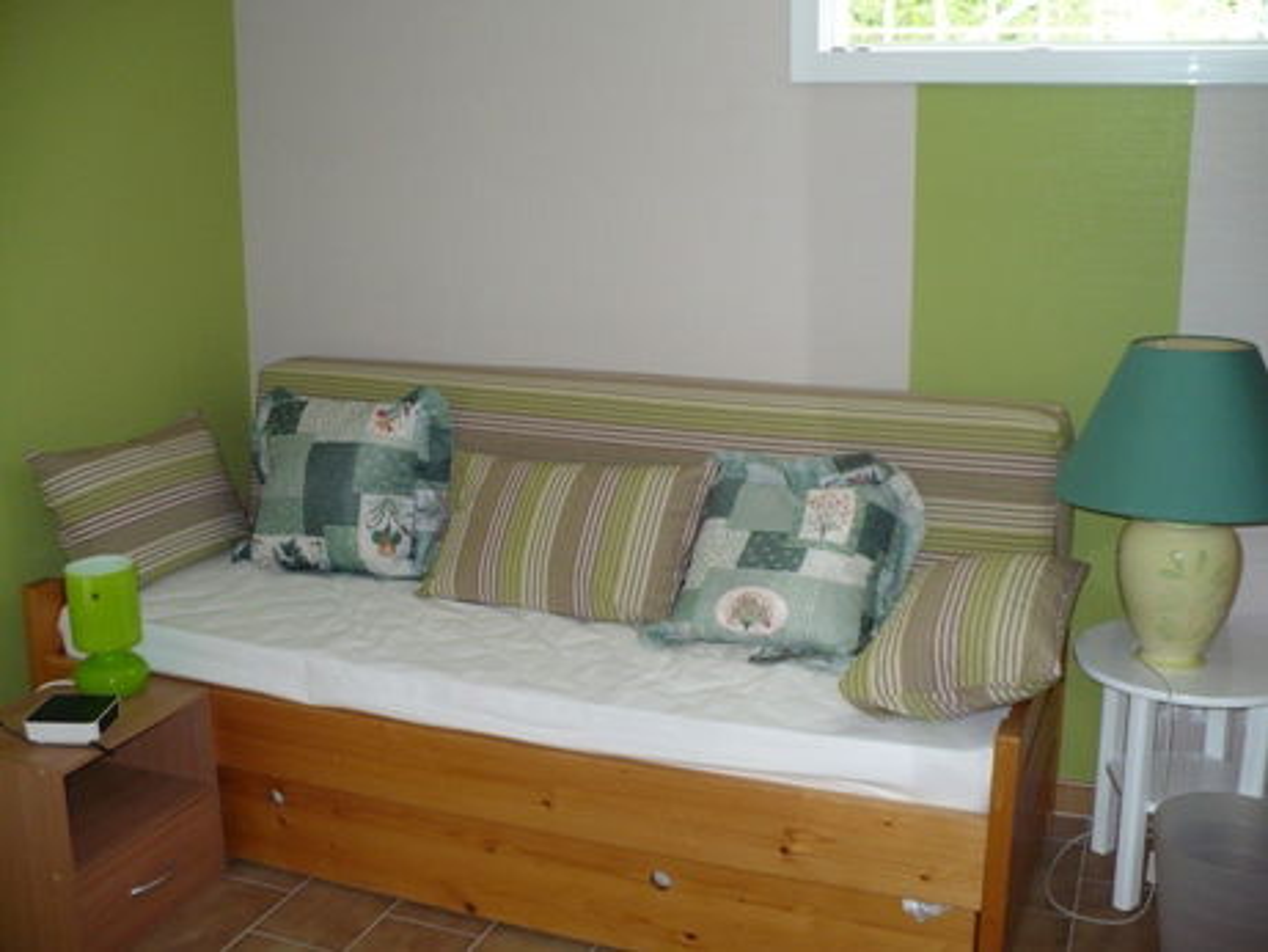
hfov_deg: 50.1
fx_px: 1356
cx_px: 634
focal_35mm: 37
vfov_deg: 38.7
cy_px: 476
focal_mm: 6.1
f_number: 2.8
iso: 160
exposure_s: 1/30
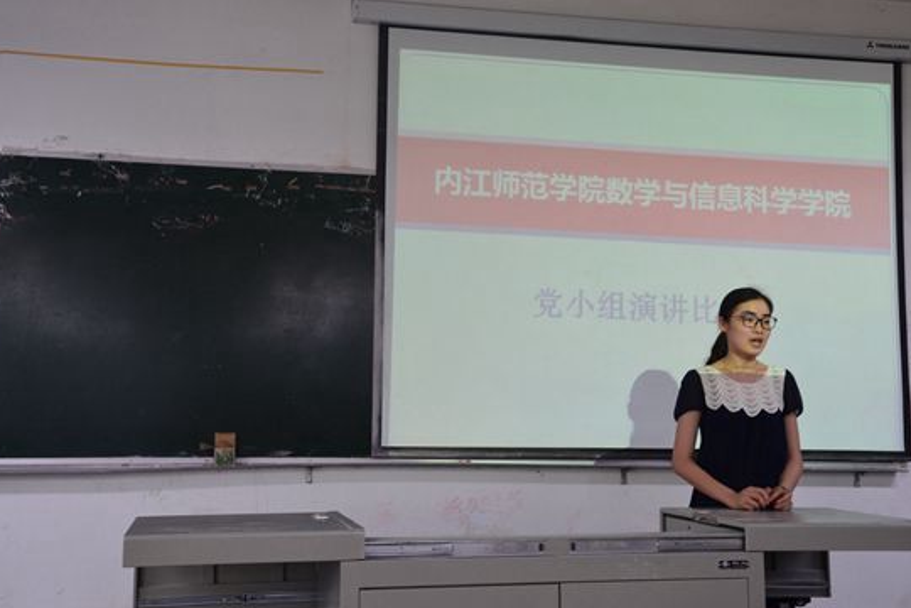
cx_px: 479
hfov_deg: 39.6
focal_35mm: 50
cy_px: 284
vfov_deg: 27.0
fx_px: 1265
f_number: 8
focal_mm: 30
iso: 500
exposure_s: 1/15
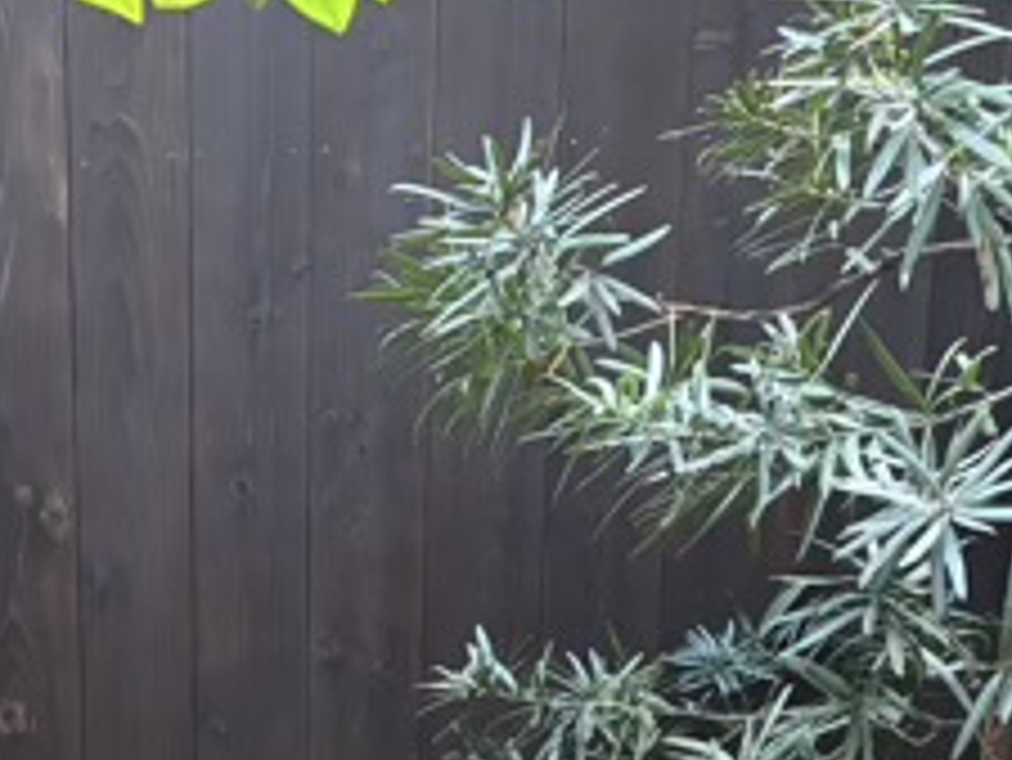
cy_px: 1158
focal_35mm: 81
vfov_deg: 16.5
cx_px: 252
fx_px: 2369
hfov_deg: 23.9
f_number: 1.6
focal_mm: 5.96
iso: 320
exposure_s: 1/60
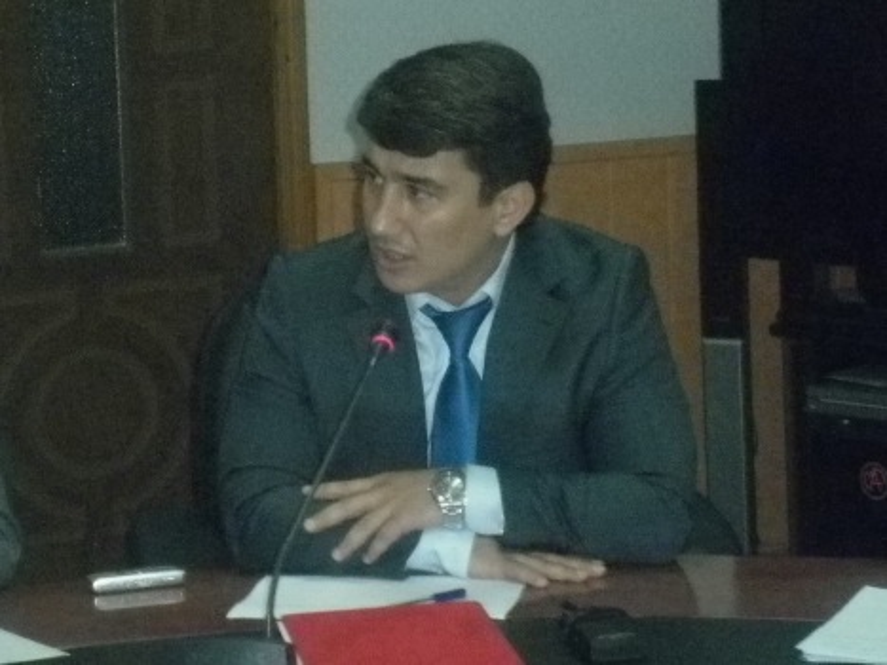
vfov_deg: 13.2
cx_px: 444
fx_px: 2869
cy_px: 332
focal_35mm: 112
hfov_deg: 17.6
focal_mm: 20
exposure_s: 1/125
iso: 1600
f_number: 6.2
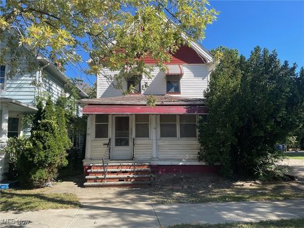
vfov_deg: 53.1
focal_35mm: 26
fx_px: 228
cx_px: 152
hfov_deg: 67.3
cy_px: 114
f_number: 1.6
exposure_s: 1/1575
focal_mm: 4.2
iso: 32
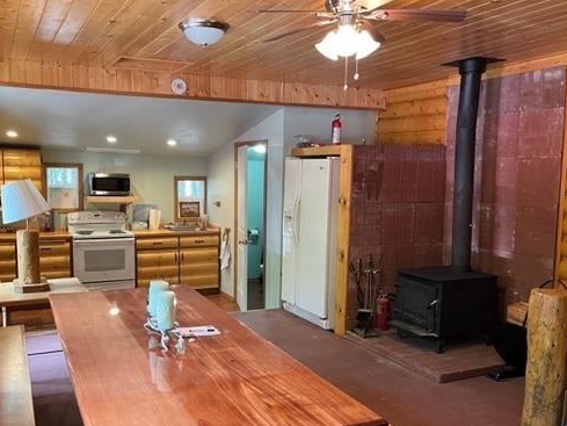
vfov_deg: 41.7
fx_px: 557
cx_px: 246
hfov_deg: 53.8
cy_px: 237
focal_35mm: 34
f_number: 1.6
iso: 200
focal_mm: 5.1
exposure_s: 1/60
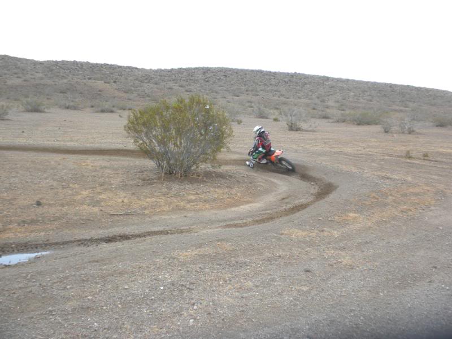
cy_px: 170
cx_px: 226
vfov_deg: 38.7
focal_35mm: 37
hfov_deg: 50.1
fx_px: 483
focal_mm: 6.6
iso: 90
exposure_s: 1/103
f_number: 3.5
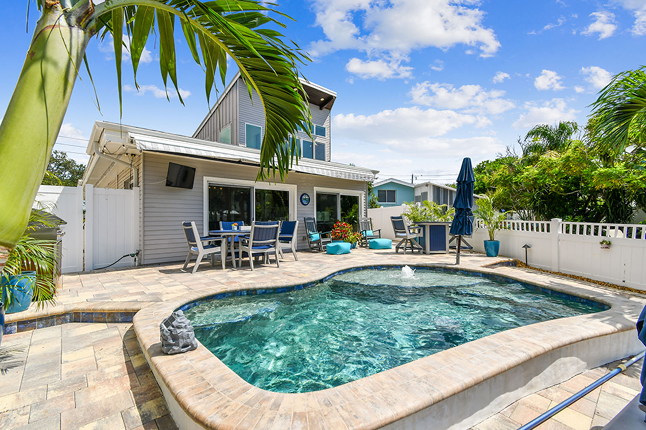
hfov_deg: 100.4
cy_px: 215
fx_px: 269
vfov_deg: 77.3
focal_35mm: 15
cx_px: 323
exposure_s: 1/800
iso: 100
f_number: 7.1
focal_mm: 10
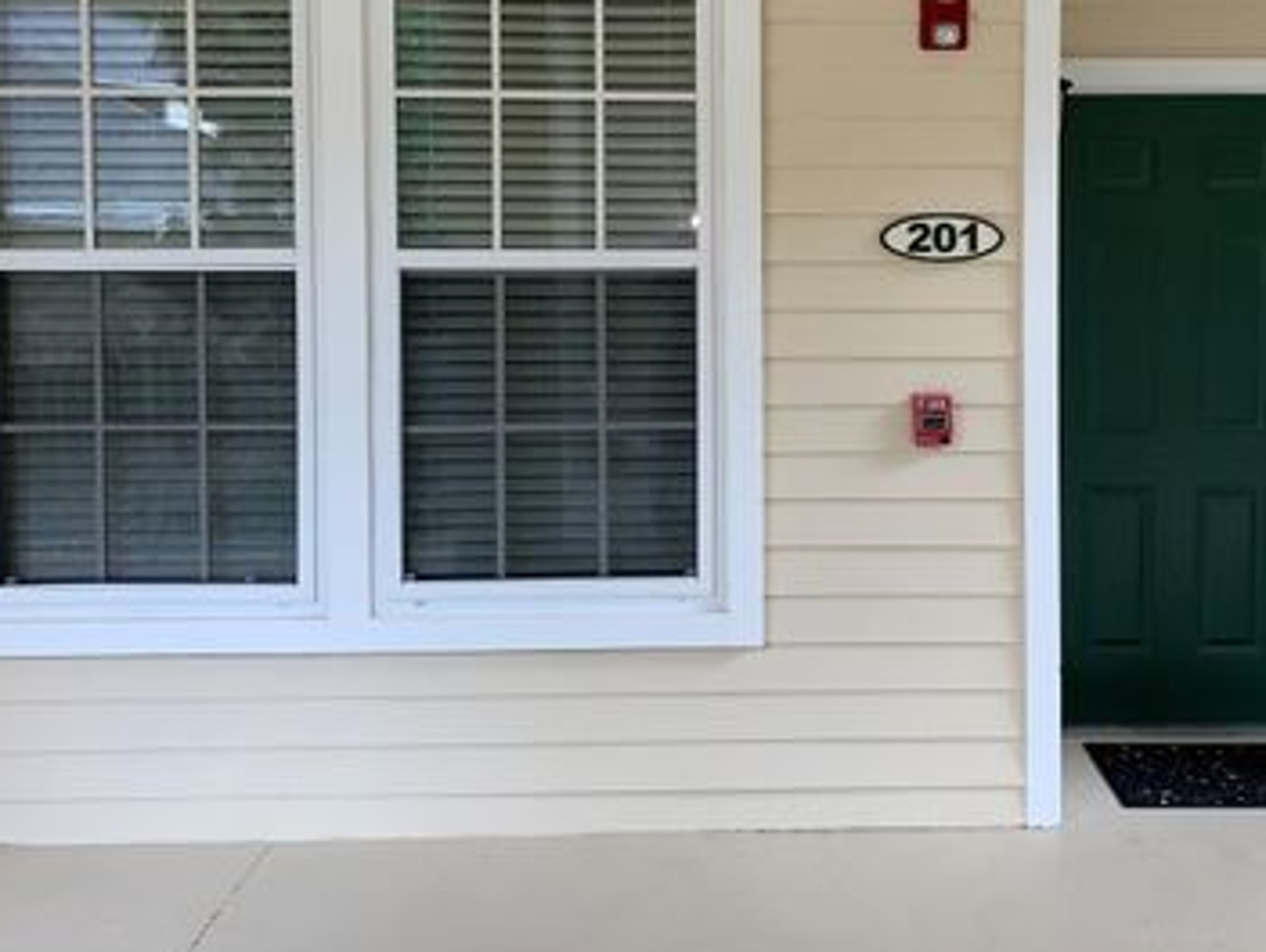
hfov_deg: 49.9
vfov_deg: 38.2
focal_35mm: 37
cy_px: 298
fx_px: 1355
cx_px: 743
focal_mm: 4.25
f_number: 1.8
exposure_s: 1/121
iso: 64
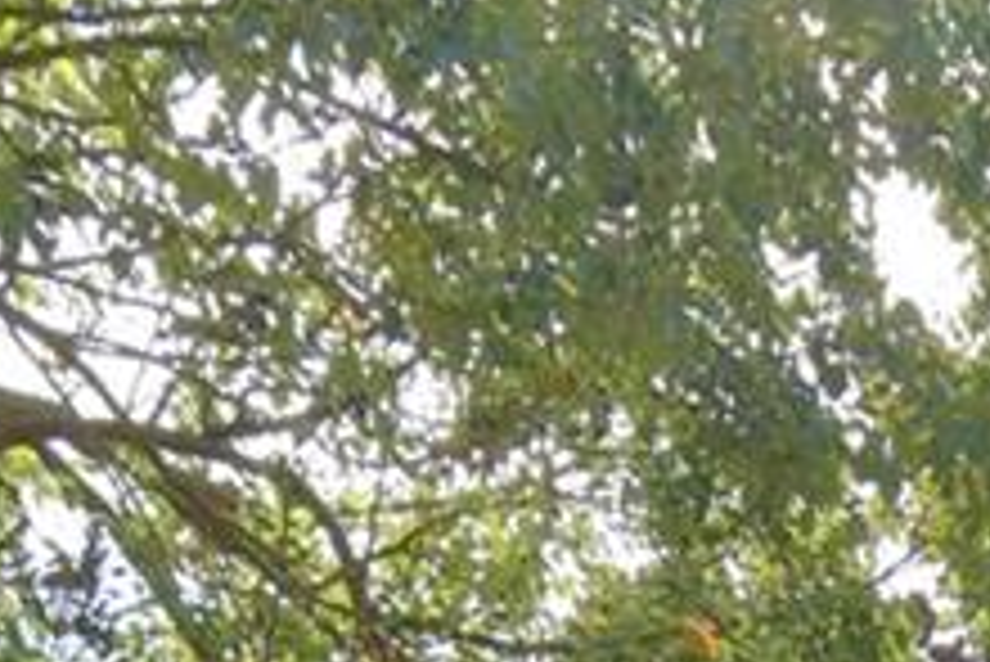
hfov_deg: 16.9
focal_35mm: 109
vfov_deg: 9.0
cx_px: 1512
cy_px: 2243
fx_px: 2999
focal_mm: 10
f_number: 7.1
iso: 100
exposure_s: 1/250
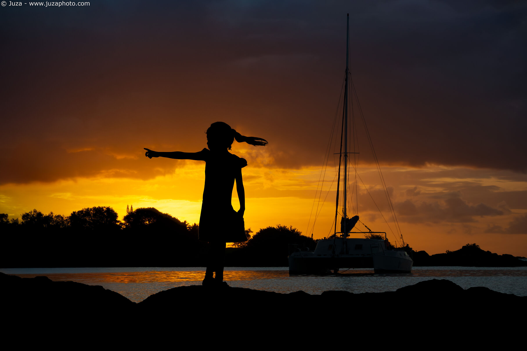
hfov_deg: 12.1
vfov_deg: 8.1
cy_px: 176
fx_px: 2490
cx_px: 264
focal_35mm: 170
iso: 400
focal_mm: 113.4
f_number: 11
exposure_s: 1/800
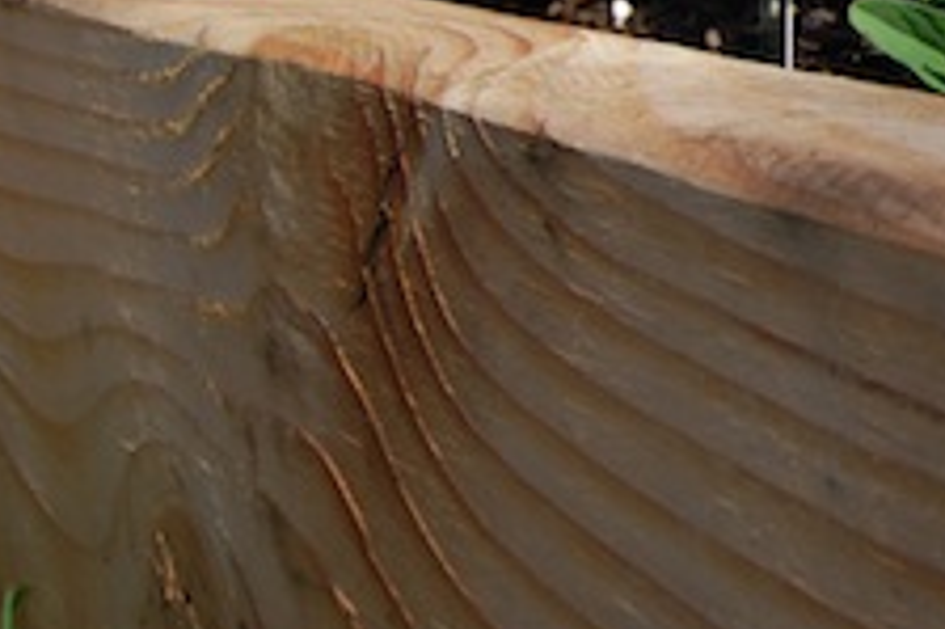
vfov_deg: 16.2
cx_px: 1312
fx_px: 2136
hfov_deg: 21.8
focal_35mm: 81
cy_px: -97
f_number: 9
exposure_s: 1/320
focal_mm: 19
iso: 200
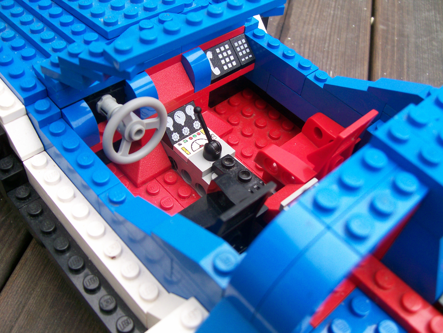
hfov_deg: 52.6
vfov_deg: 40.7
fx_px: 448
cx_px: 222
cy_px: 166
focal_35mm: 35
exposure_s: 1/36.4
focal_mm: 5.8
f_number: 2.8
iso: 80
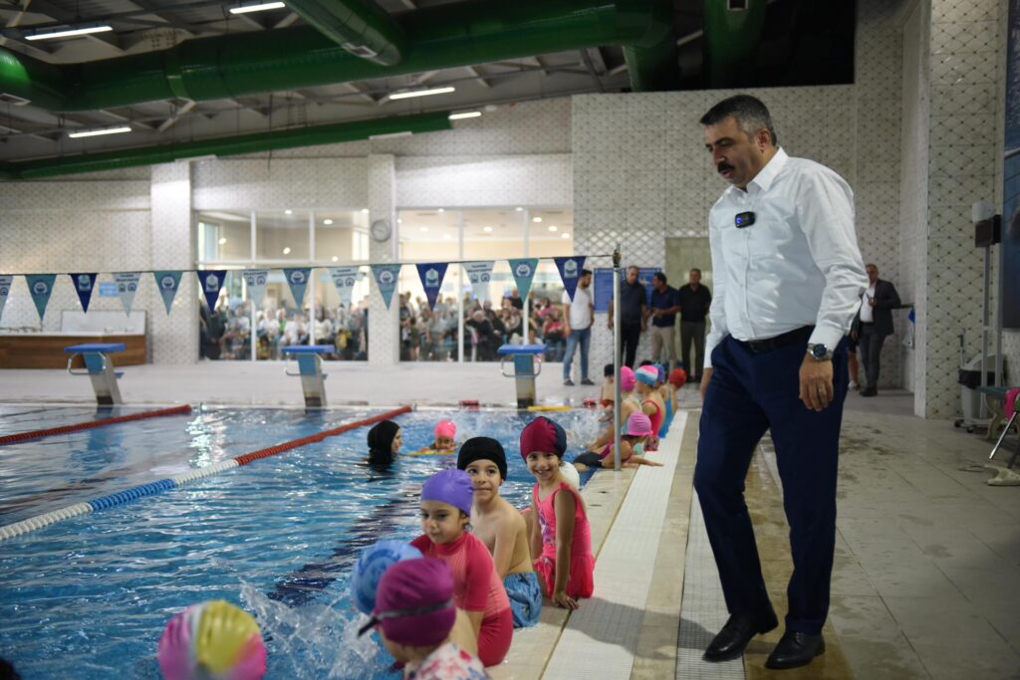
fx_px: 1247
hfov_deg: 44.5
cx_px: 510
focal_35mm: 44
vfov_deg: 30.5
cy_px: 340
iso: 2000
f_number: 2.8
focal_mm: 44
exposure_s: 1/200
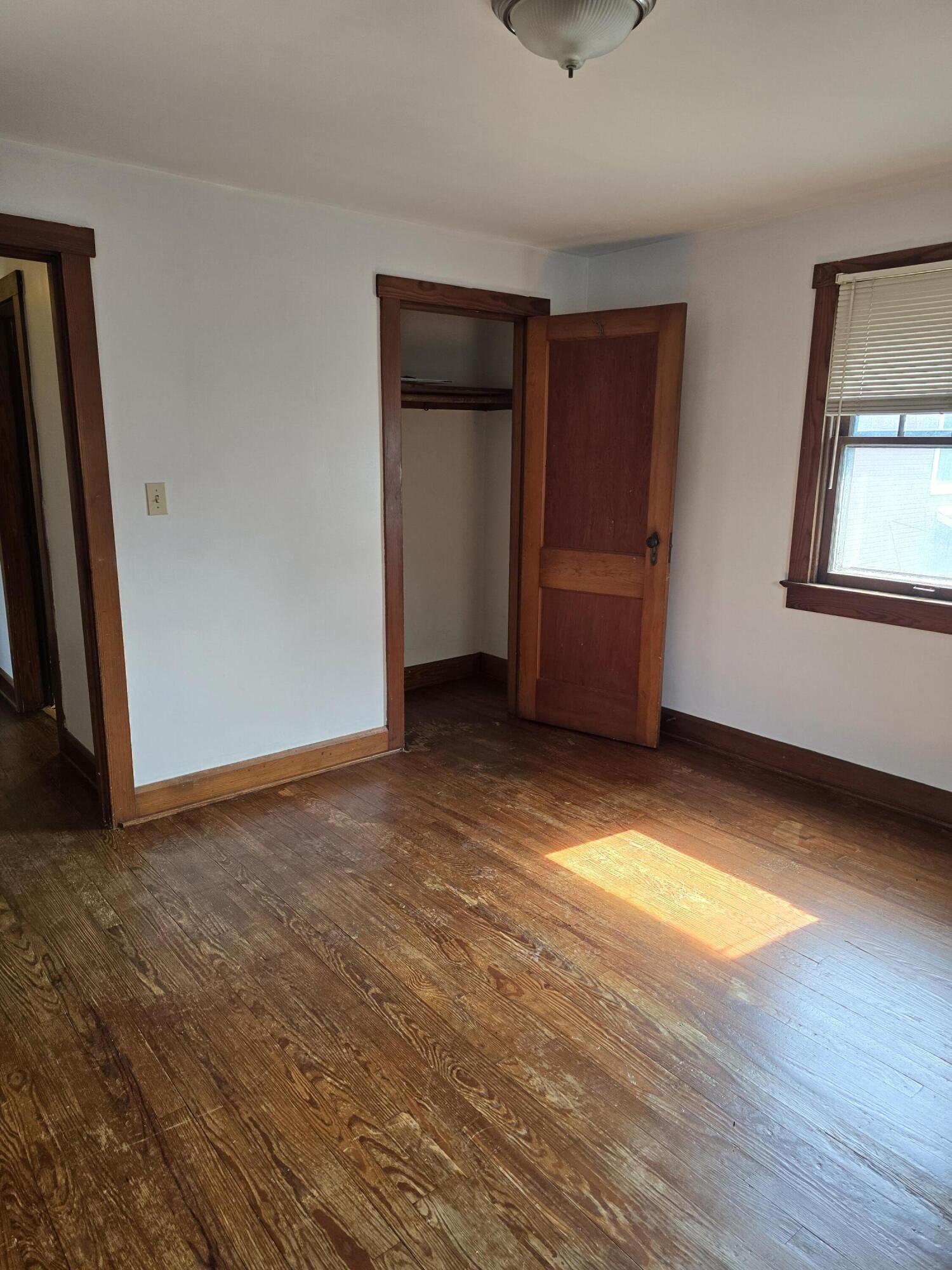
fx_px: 843
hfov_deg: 58.9
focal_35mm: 23
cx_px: 476
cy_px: 635
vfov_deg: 73.9
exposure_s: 1/180
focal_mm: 6.3
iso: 125
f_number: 1.7
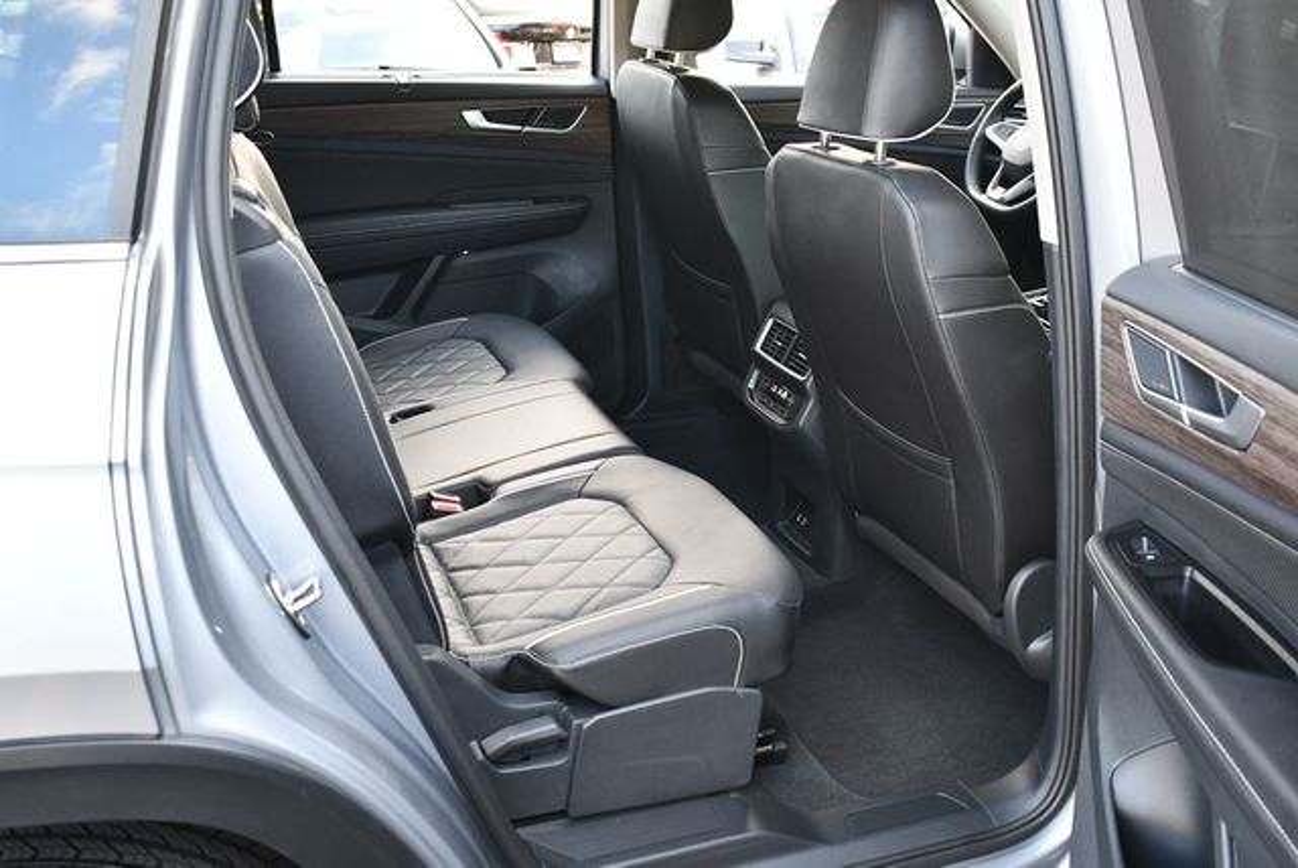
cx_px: 649
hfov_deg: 53.1
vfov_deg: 36.9
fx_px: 1299
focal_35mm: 36
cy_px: 434
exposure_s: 1/200
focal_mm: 18
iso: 800
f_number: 3.5
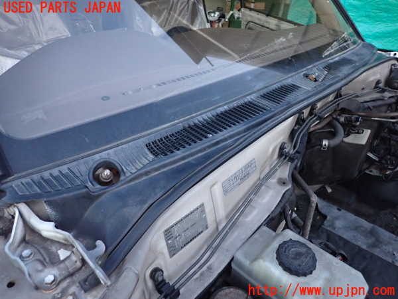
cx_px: 199
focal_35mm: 25
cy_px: 150
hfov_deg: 69.4
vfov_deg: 54.9
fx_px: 287
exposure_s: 1/30
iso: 800
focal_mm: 4.5
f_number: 2
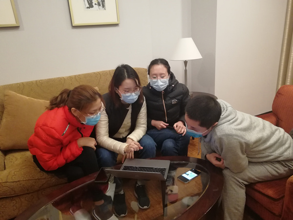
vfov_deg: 51.4
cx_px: 146
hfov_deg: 65.3
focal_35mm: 27
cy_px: 110
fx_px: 229
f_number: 1.8
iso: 500
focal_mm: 3.83
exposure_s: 1/25
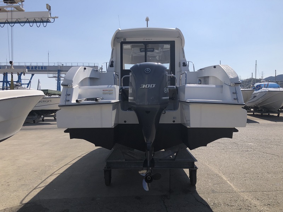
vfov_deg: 49.7
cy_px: 106
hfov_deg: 63.4
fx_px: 229
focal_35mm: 28
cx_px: 142
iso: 20
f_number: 1.8
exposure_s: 1/4000
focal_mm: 3.99
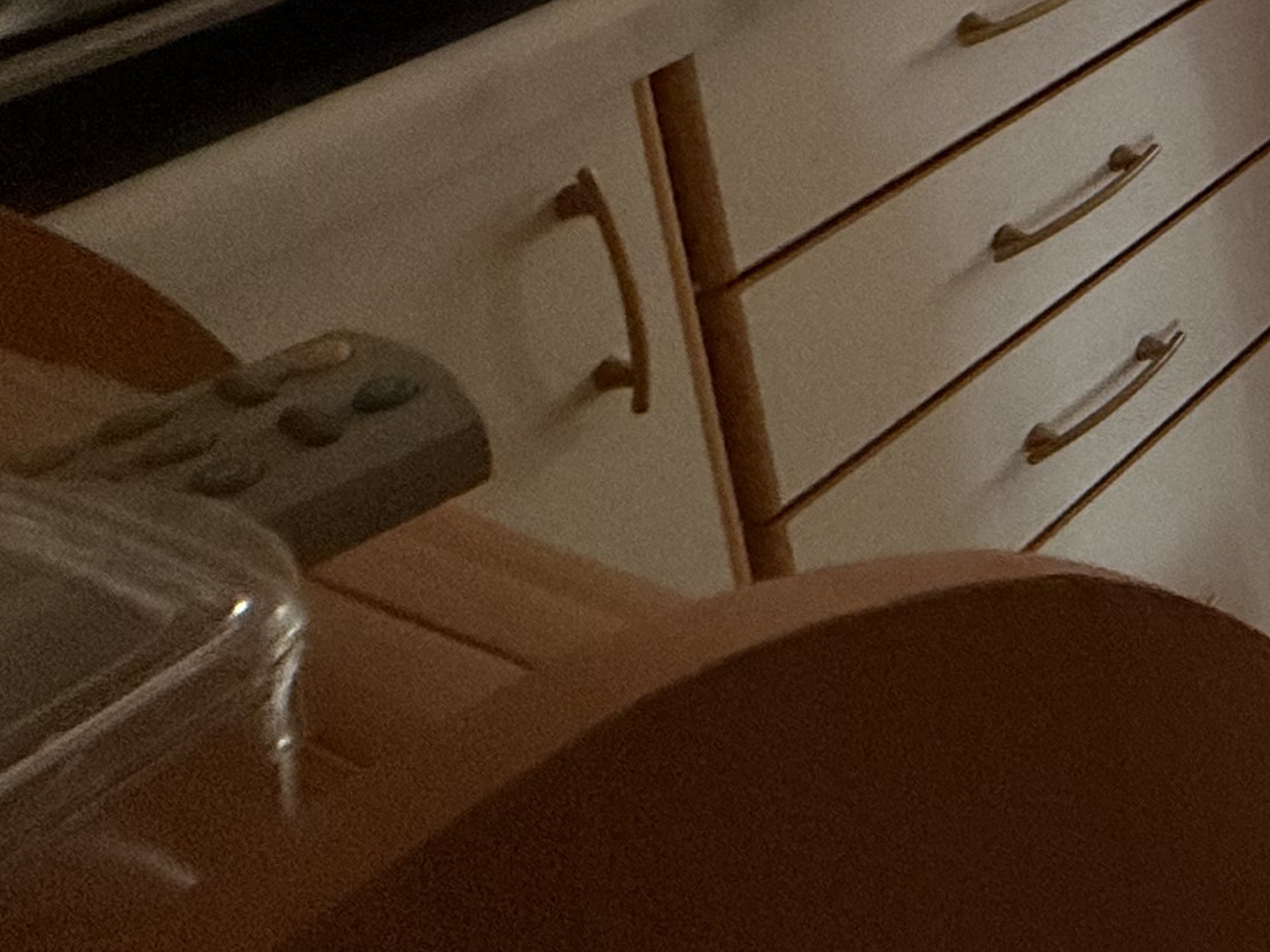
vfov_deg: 23.8
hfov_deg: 25.2
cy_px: -401
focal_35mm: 51
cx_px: 2028
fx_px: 1871
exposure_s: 1/93
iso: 400
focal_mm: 2.22
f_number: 2.2
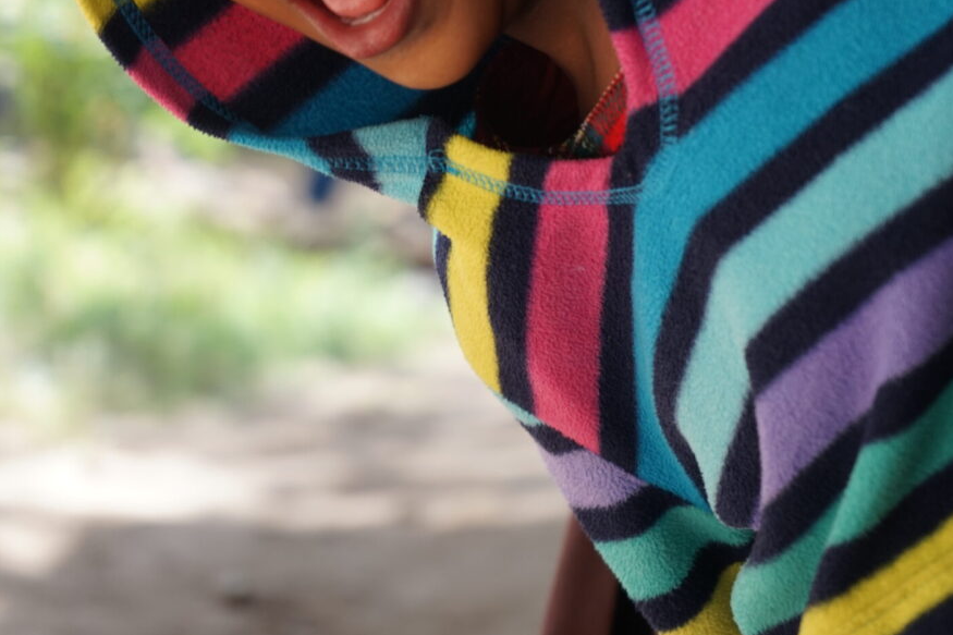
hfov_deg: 17.1
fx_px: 3176
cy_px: -22
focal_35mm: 120
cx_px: 473
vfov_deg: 11.3
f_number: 5.6
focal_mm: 70
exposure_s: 1/160
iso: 320
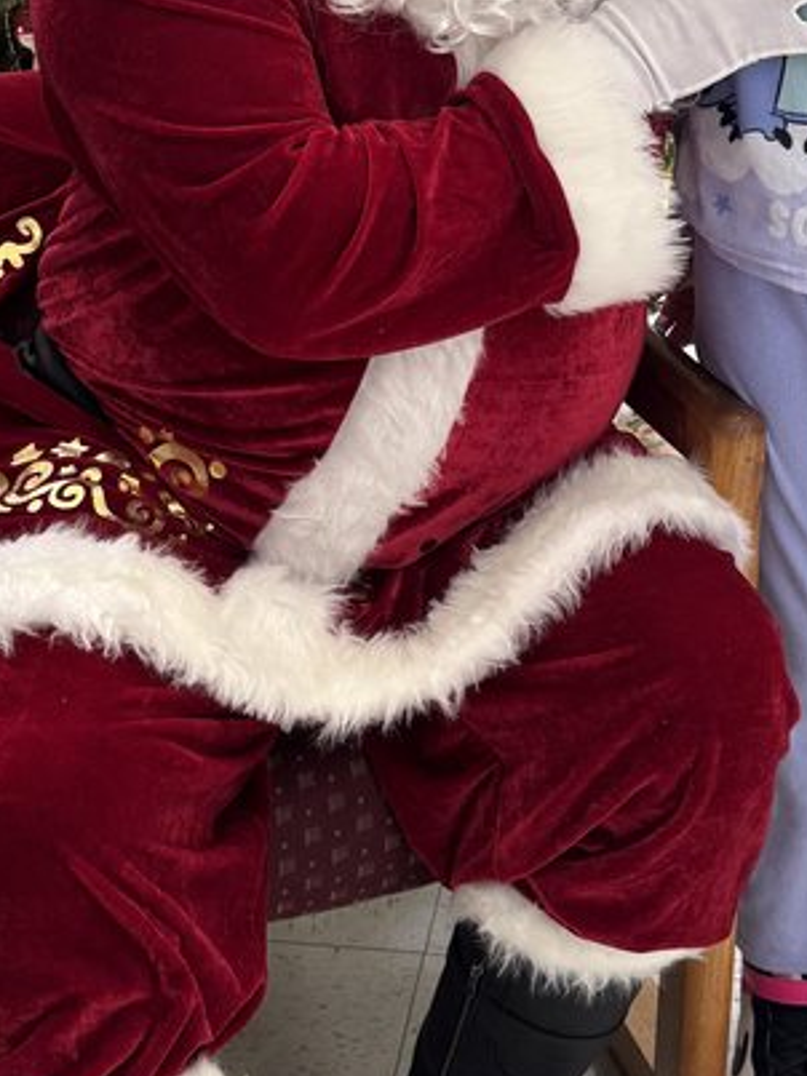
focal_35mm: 61
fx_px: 1897
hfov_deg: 23.9
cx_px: 545
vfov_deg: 30.6
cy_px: 166
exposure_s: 1/120
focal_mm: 6.76
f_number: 1.78
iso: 200
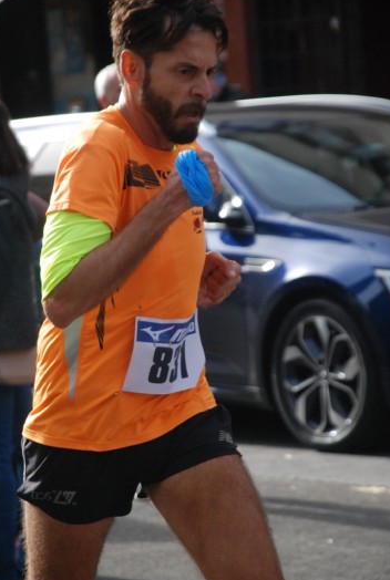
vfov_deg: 9.6
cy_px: 300
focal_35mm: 215
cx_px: 180
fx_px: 3468
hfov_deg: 6.4
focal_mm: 125
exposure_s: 1/800
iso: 1000
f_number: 5.6
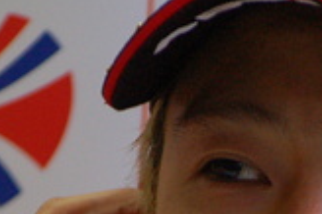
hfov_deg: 2.3
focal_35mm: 889
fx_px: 7945
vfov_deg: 1.5
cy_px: 340
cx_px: 165
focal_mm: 135
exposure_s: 1/60
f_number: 5.6
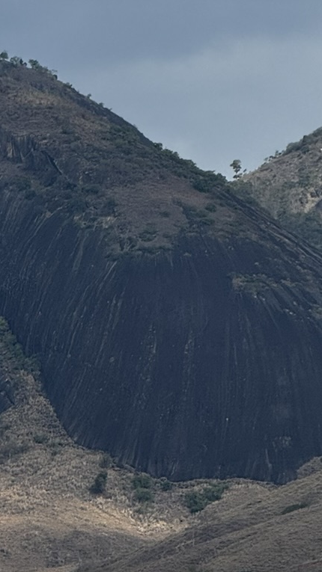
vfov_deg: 6.2
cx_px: -168
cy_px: 512
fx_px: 5316
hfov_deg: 3.5
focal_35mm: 350
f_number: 2.8
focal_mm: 15.66
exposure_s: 1/1186
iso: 50
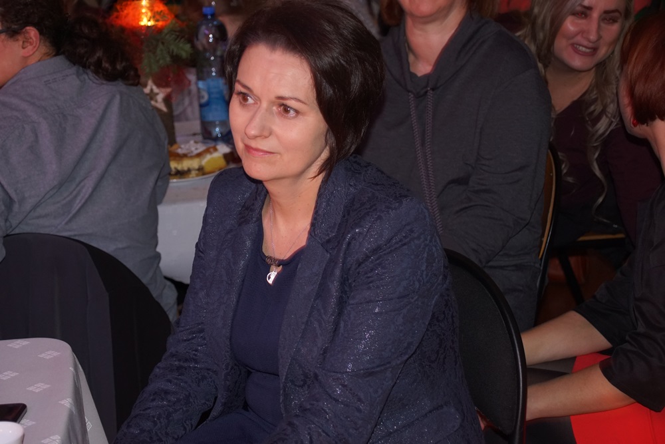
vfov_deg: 16.6
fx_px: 1524
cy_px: 222
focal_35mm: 82
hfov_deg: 24.6
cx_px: 332
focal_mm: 55
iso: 800
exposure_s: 1/3
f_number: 5
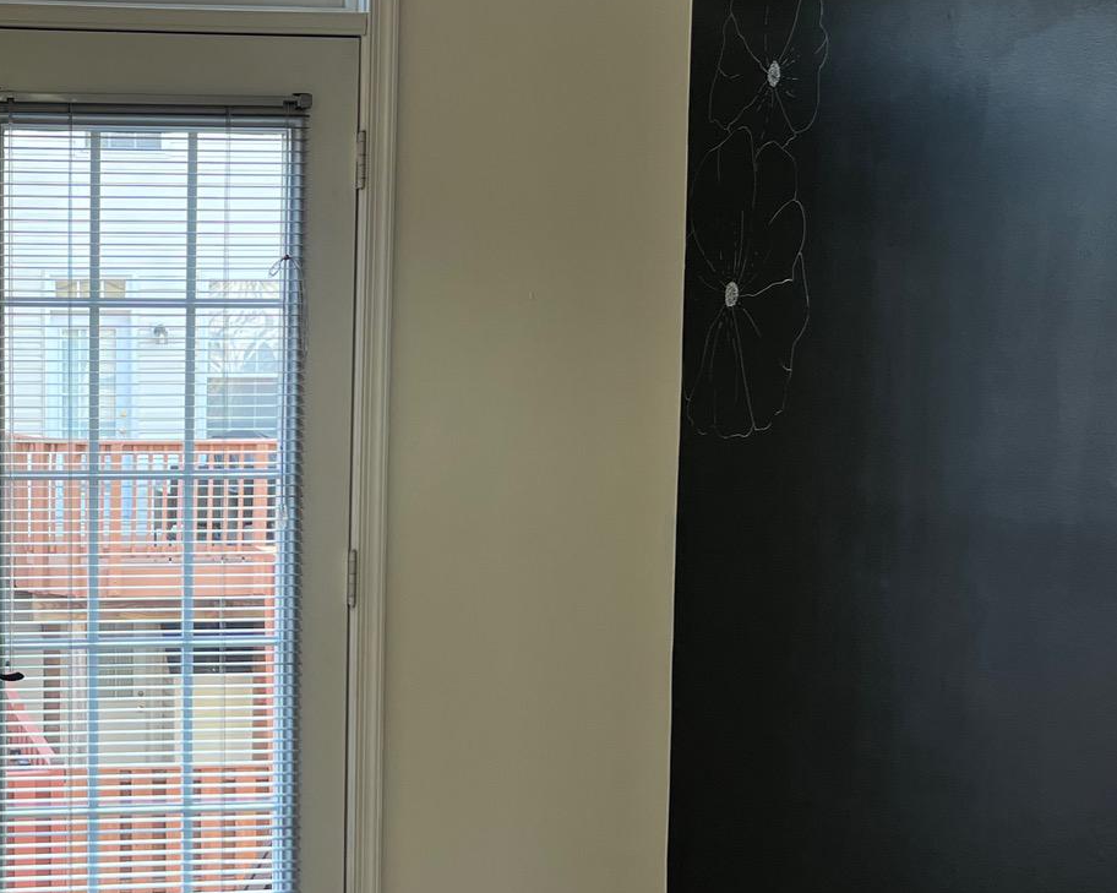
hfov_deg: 31.0
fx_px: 1884
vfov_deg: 26.6
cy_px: 573
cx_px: 48
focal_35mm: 57
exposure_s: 1/120
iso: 64
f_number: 1.5
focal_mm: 5.7
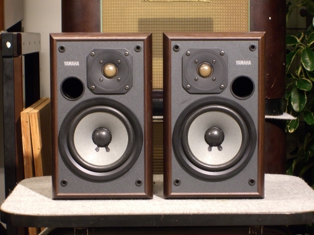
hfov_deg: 17.3
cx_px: 157
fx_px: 1034
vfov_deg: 13.0
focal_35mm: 114
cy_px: 118
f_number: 5.1
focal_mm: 23.7
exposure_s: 1/6
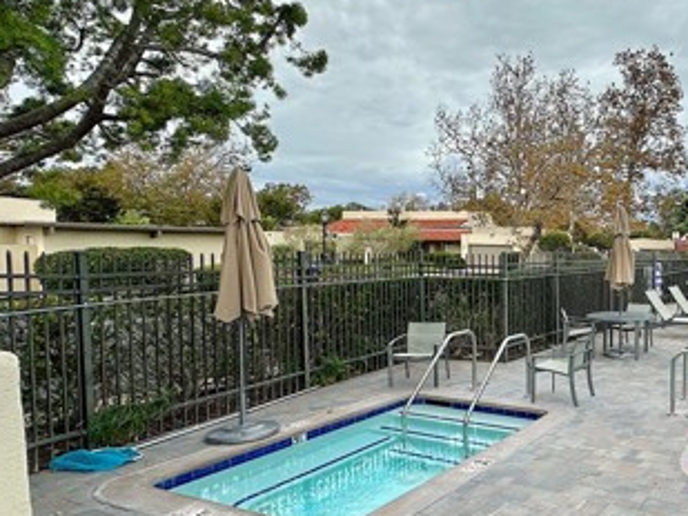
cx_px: 648
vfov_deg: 48.2
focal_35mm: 29
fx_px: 577
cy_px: 287
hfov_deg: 52.3
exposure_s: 1/875
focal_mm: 2.22
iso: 40
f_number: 2.2
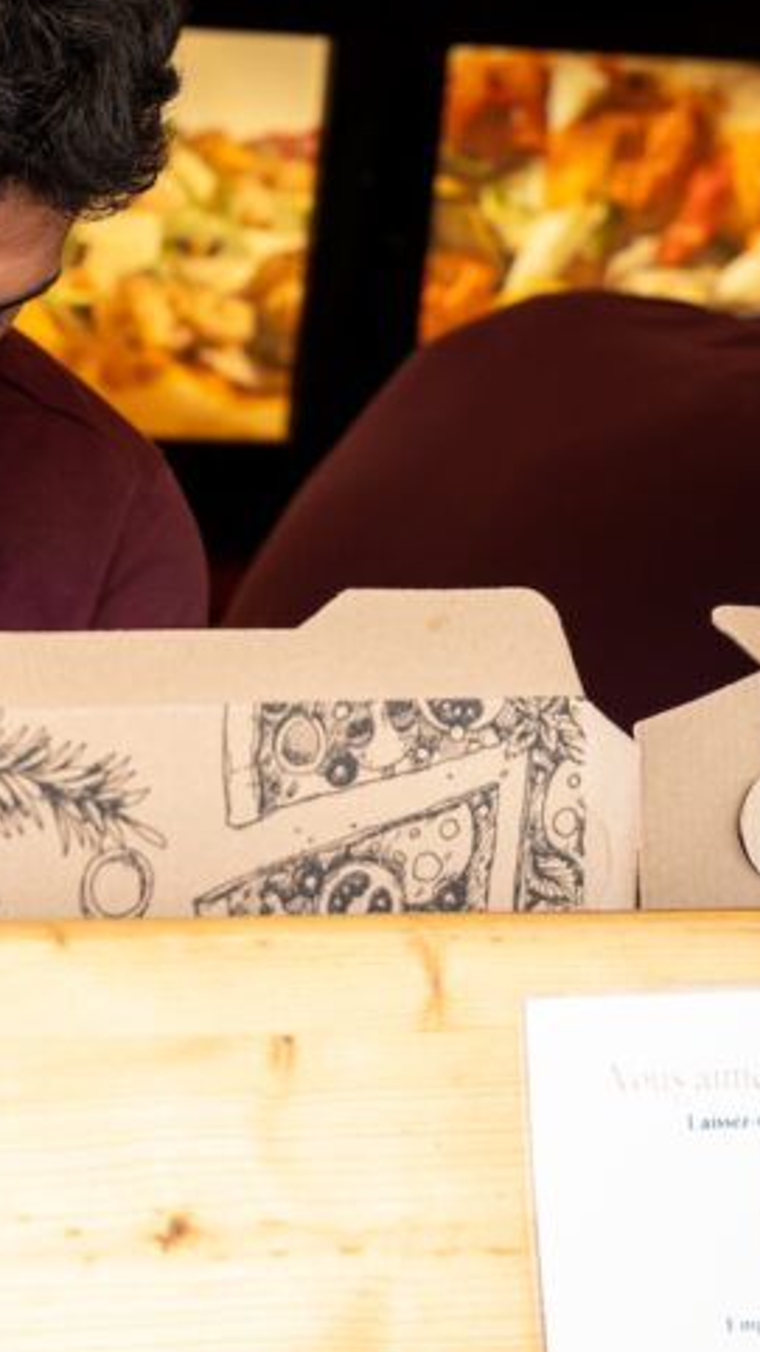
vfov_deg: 19.1
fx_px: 3946
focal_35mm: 110
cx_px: -55
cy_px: 135
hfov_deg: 10.9
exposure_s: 1/160
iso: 800
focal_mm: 49.5
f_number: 5
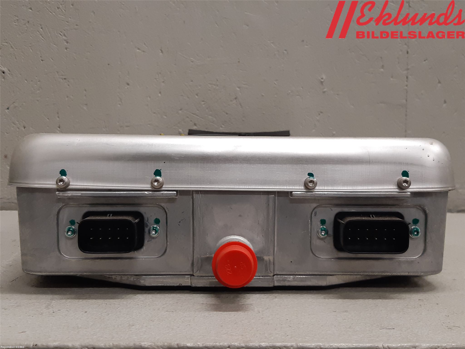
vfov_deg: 53.1
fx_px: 349
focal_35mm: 26
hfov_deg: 67.3
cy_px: 174
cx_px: 232
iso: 125
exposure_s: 1/50
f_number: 1.7
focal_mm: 3.93
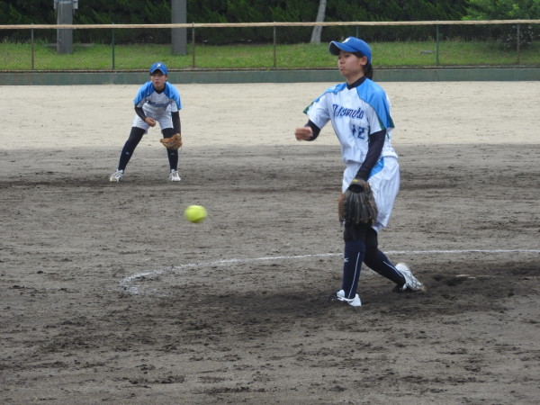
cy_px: 202
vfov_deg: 7.4
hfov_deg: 9.9
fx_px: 3120
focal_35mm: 200
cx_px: 270
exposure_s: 1/250
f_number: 5.3
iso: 100
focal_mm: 35.8
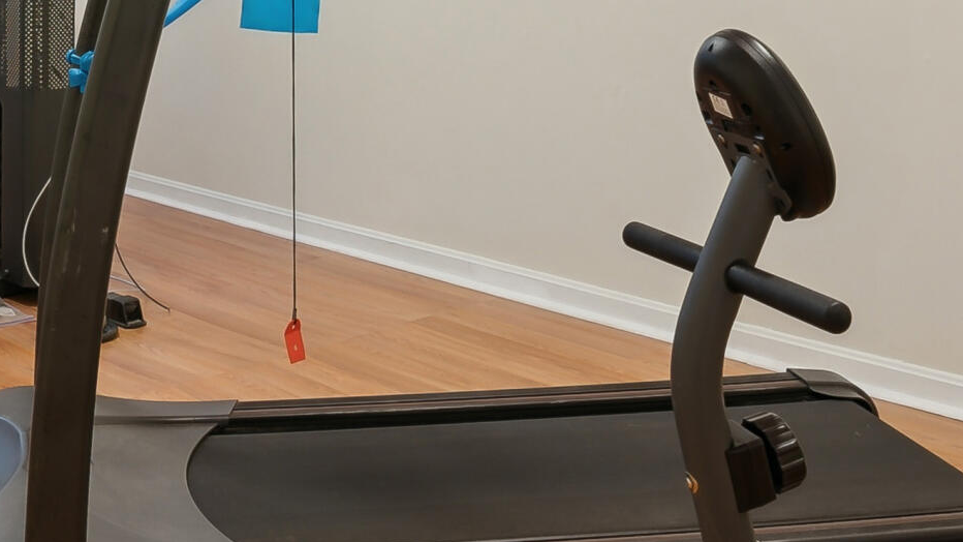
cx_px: 199
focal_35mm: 54
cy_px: -65
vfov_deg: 21.0
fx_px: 1379
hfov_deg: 37.2
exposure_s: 1/4
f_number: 7.1
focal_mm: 16
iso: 320
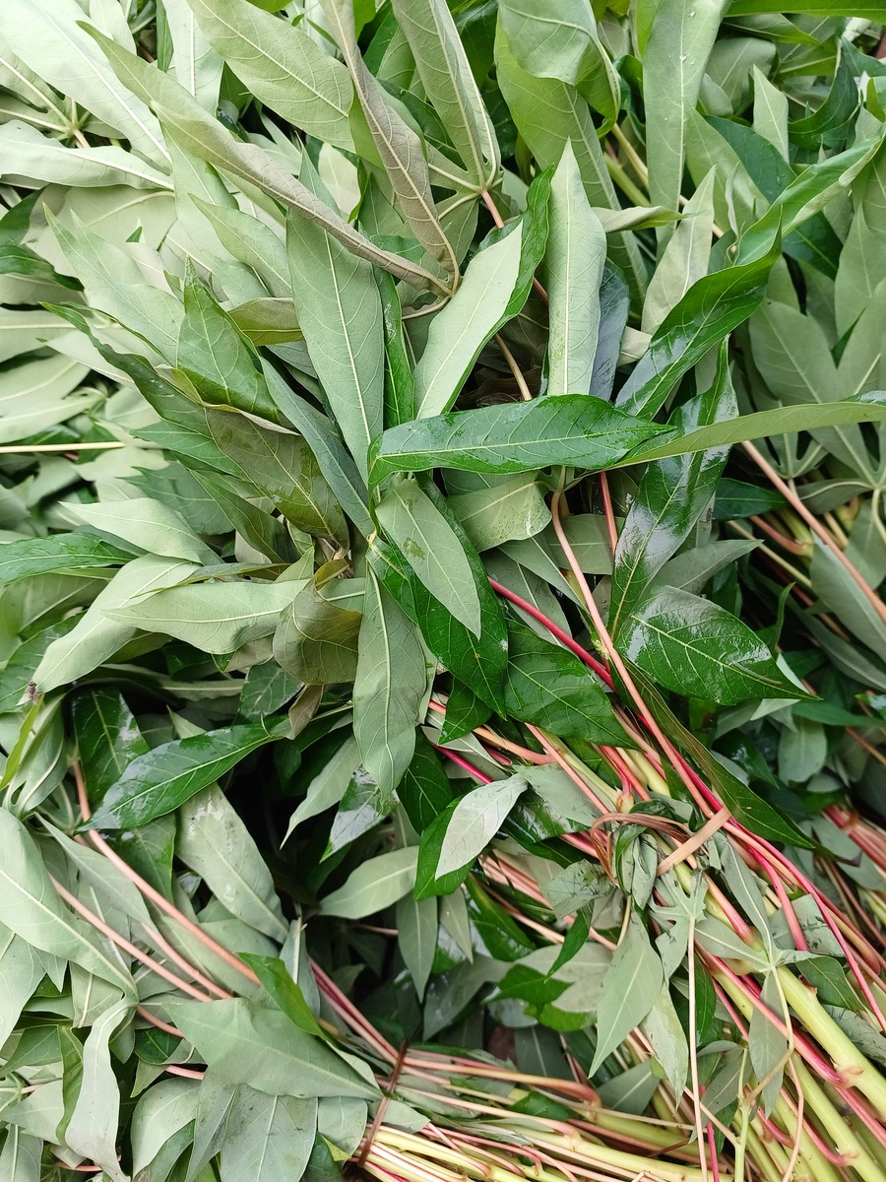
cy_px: 591
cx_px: 443
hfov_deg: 58.9
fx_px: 785
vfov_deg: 73.9
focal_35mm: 23
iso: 50
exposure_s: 1/50
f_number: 1.8
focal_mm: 5.06
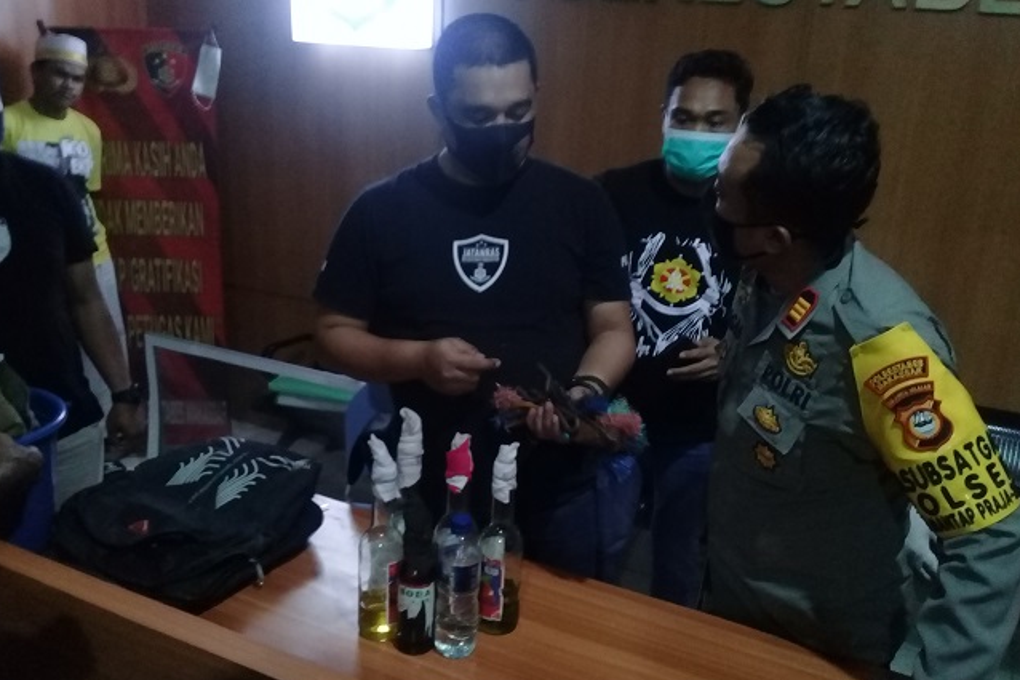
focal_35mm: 33
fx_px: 935
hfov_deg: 57.2
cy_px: 354
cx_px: 504
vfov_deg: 39.9
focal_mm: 3.3
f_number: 2.2
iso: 400
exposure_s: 1/17
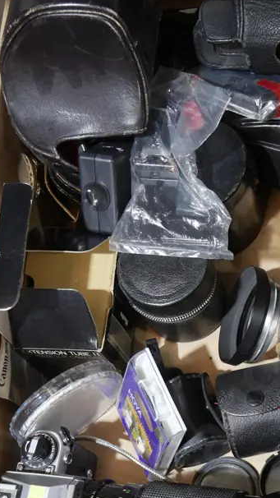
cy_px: 403
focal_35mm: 70
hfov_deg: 17.0
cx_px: 241
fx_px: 924
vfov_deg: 29.4
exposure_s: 1/60
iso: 640
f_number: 4.1
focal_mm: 19
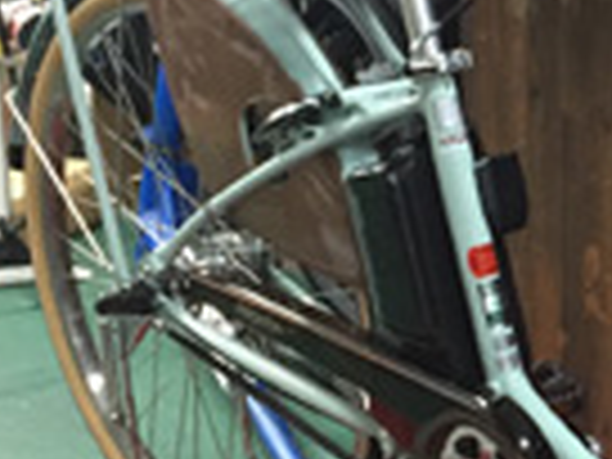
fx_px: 1962
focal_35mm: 111
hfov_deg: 16.8
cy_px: 306
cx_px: 778
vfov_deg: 13.3
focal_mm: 4.15
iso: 200
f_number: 2.2
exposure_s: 1/30
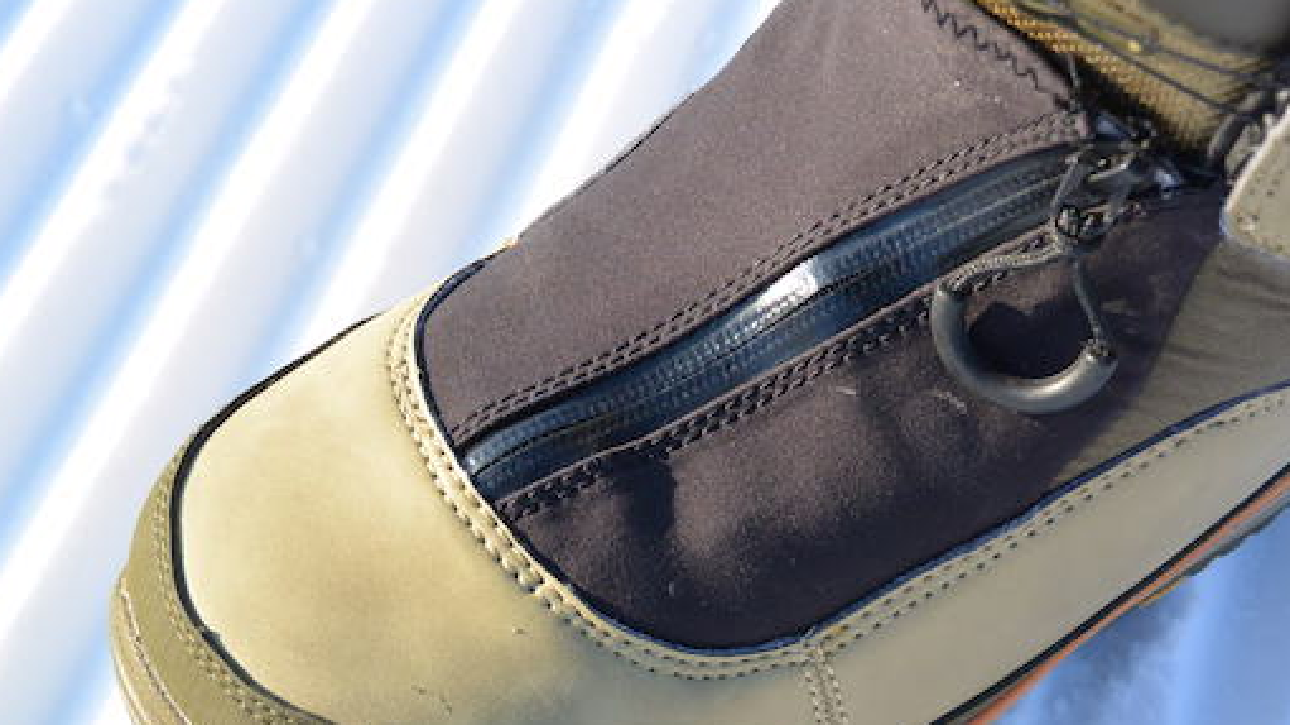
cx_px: 530
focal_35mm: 77
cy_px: 557
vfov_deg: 15.6
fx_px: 2633
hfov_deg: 27.5
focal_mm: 21
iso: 200
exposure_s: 1/500
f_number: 5
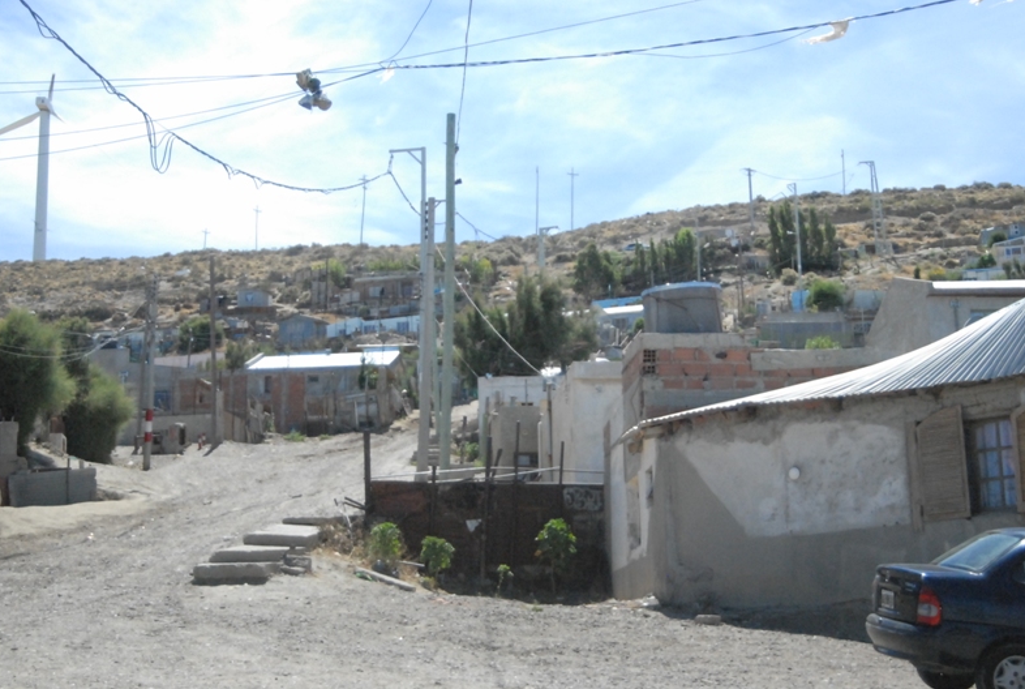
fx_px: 1655
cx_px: 515
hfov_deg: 34.4
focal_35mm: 58
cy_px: 340
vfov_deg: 23.5
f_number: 4.5
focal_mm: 38
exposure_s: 1/8000
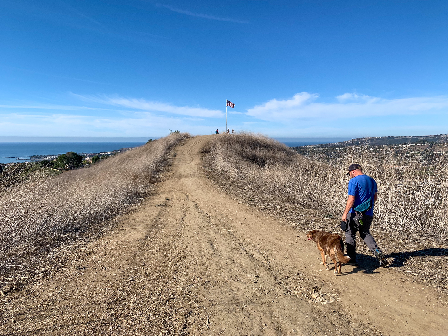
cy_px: 168
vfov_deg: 53.1
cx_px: 224
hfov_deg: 67.3
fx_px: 337
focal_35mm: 26
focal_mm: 4.25
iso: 25
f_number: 1.8
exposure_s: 1/3400
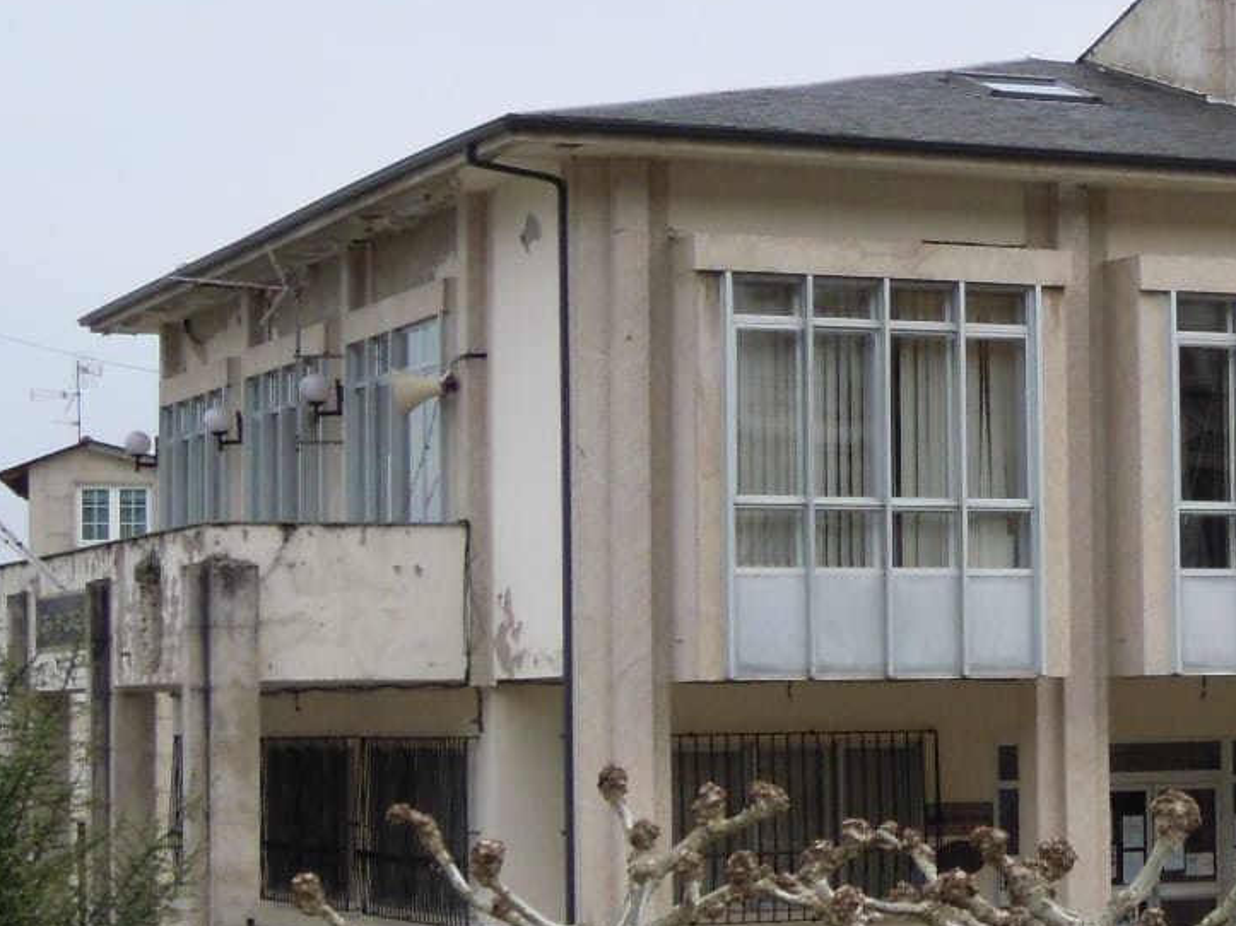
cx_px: 1363
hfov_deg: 18.5
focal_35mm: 102
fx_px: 3641
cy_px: 634
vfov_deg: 14.5
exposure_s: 1/800
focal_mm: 6.4
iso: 100
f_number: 3
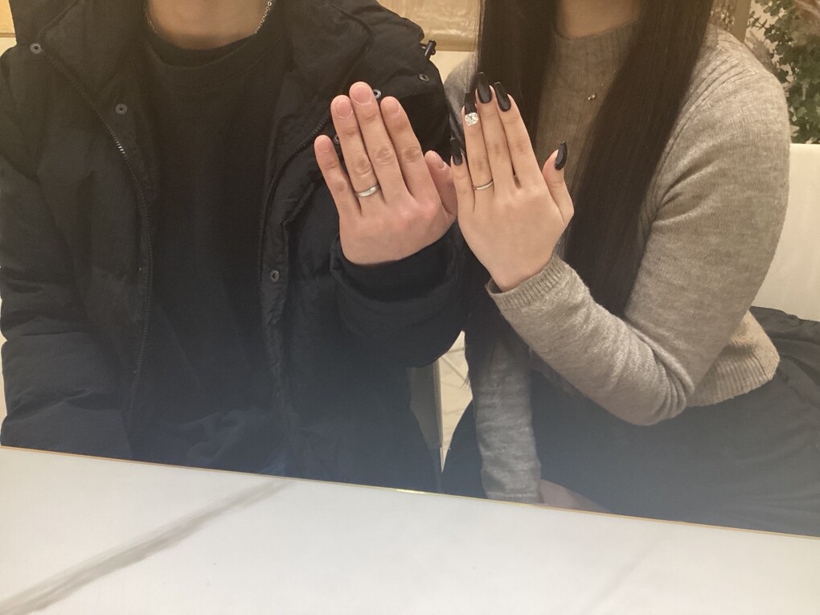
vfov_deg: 45.4
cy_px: 308
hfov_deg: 58.4
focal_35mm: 31
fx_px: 734
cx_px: 410
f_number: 2.4
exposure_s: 1/120
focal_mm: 3.3
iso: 80
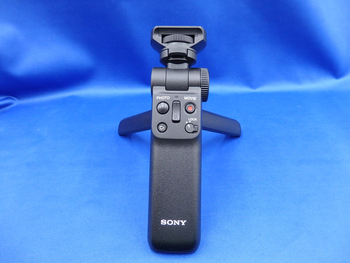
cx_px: 175
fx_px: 253
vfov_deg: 54.9
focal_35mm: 25
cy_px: 132
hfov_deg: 69.4
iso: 320
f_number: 3
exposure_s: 1/30
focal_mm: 4.5
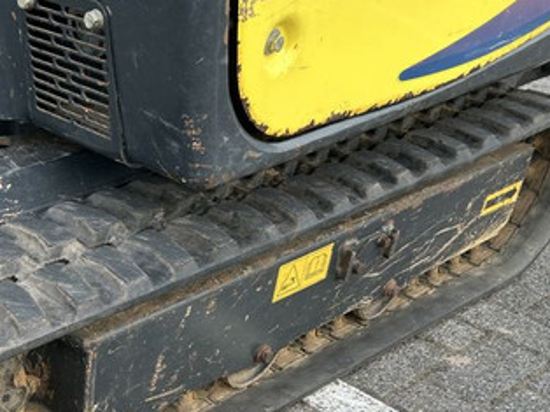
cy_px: 323
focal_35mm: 53
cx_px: 9
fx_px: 841
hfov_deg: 33.3
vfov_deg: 27.0
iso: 40
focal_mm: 5.7
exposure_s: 1/121
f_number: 1.5
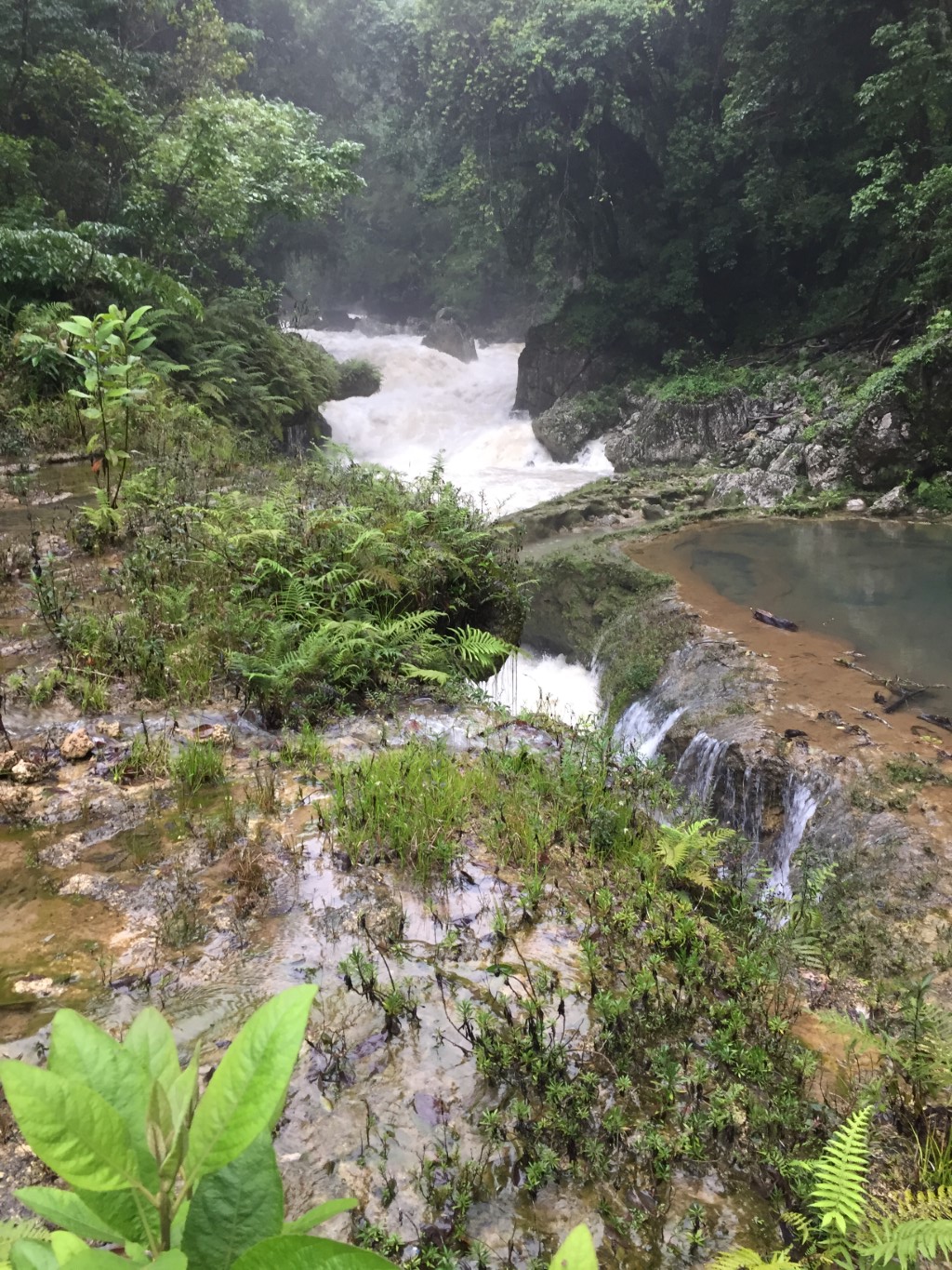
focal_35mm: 29
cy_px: 635
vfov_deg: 61.7
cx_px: 476
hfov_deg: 48.2
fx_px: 1063
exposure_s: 1/30
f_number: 2.2
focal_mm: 4.15
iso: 80
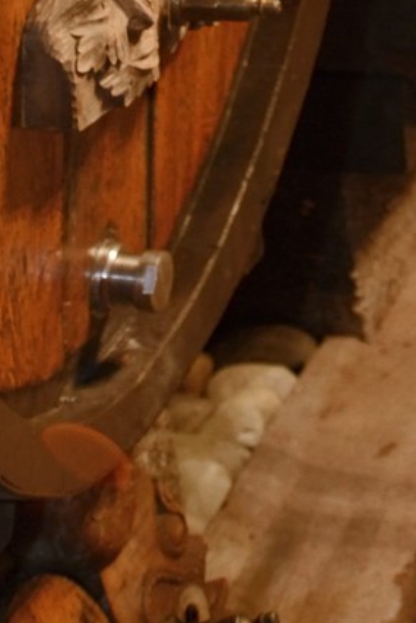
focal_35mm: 131
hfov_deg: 10.2
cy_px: -479
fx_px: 2269
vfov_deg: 14.0
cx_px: 609
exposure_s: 1/10
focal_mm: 35
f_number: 4.5
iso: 1600
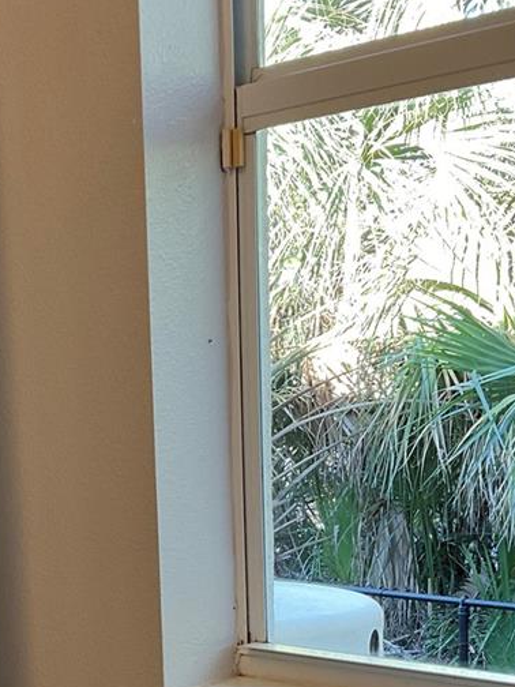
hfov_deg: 20.9
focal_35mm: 69
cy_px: 631
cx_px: 69
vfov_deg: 27.1
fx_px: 1369
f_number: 1.8
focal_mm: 3
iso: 64
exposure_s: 1/67
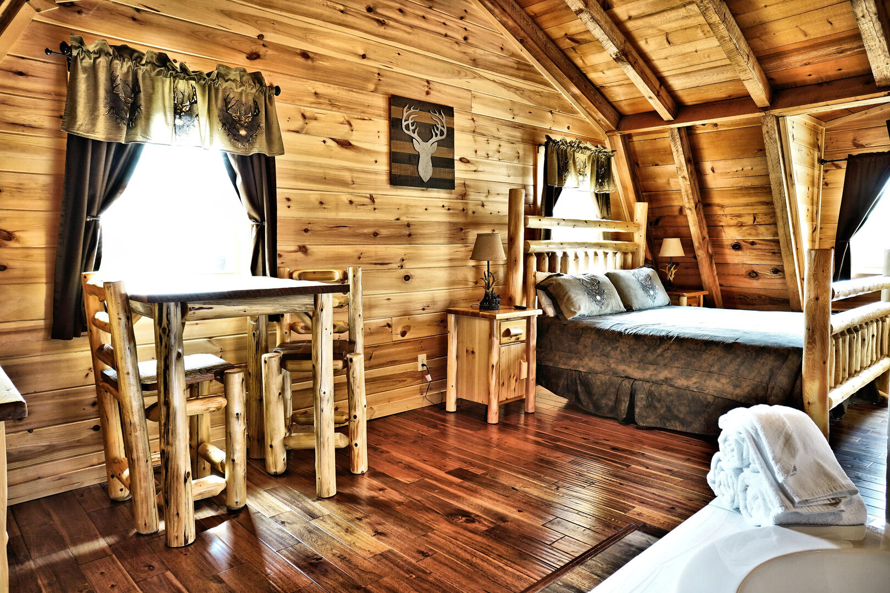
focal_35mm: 24
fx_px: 593
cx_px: 445
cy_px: 296
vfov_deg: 53.1
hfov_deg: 73.7
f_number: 7.1
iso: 320
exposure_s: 1.3
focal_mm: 16
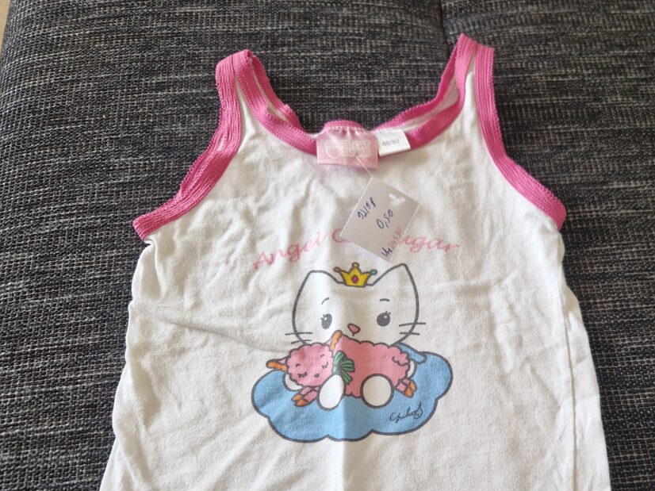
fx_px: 738
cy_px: 385
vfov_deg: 35.7
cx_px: 465
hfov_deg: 46.7
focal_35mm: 39
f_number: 1.8
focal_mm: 5.4
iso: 50
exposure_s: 1/103
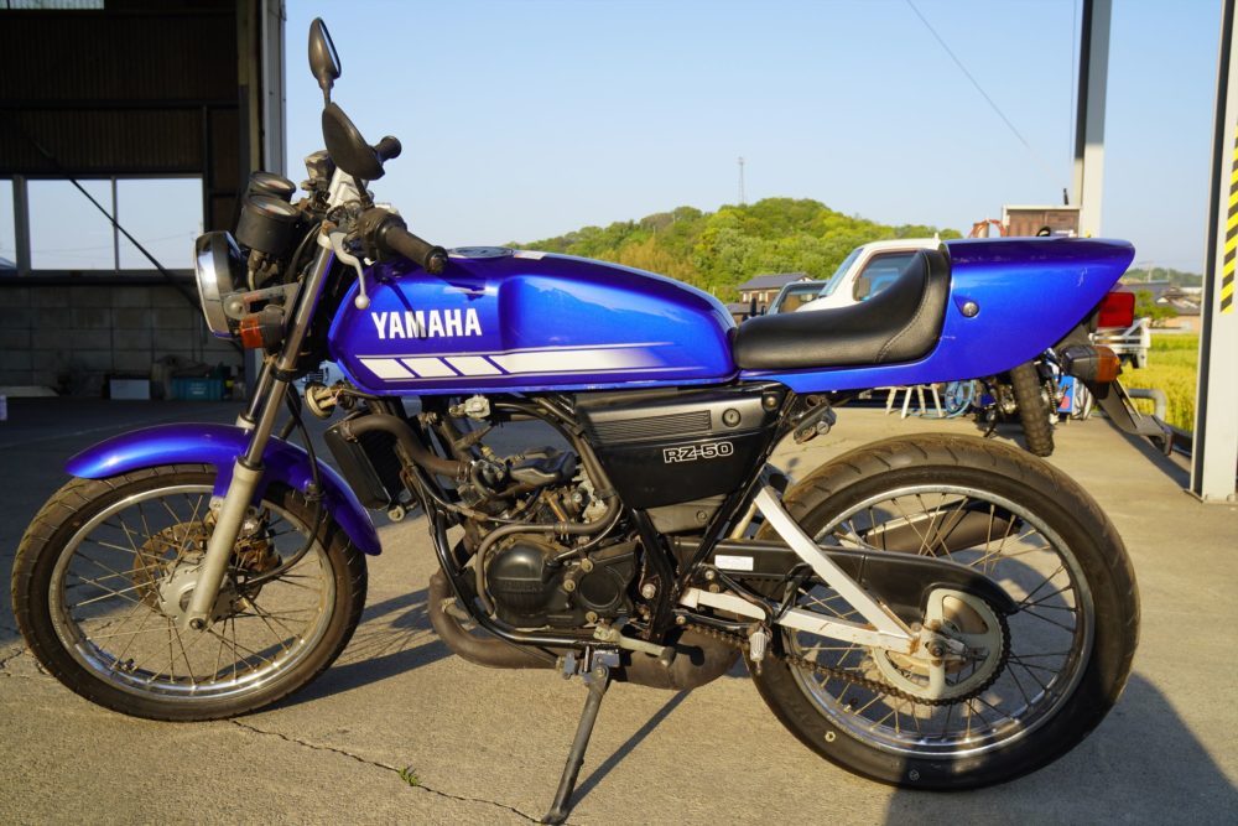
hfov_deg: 61.9
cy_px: 413
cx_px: 619
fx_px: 1032
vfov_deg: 43.6
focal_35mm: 30
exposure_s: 1/125
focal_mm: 20
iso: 100
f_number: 8
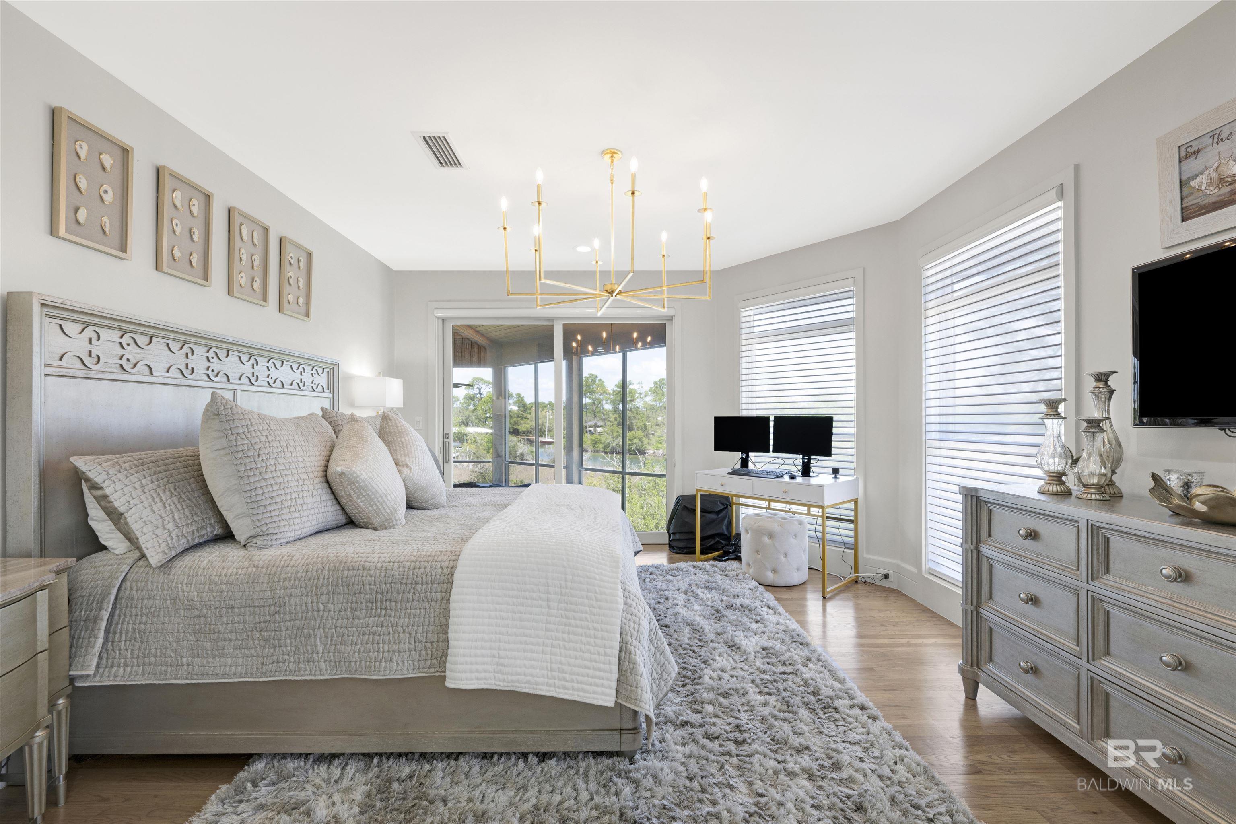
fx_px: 515
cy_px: 412
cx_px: 618
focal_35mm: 15
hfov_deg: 100.4
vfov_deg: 77.3
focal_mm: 15
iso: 400
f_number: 11
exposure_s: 1/15
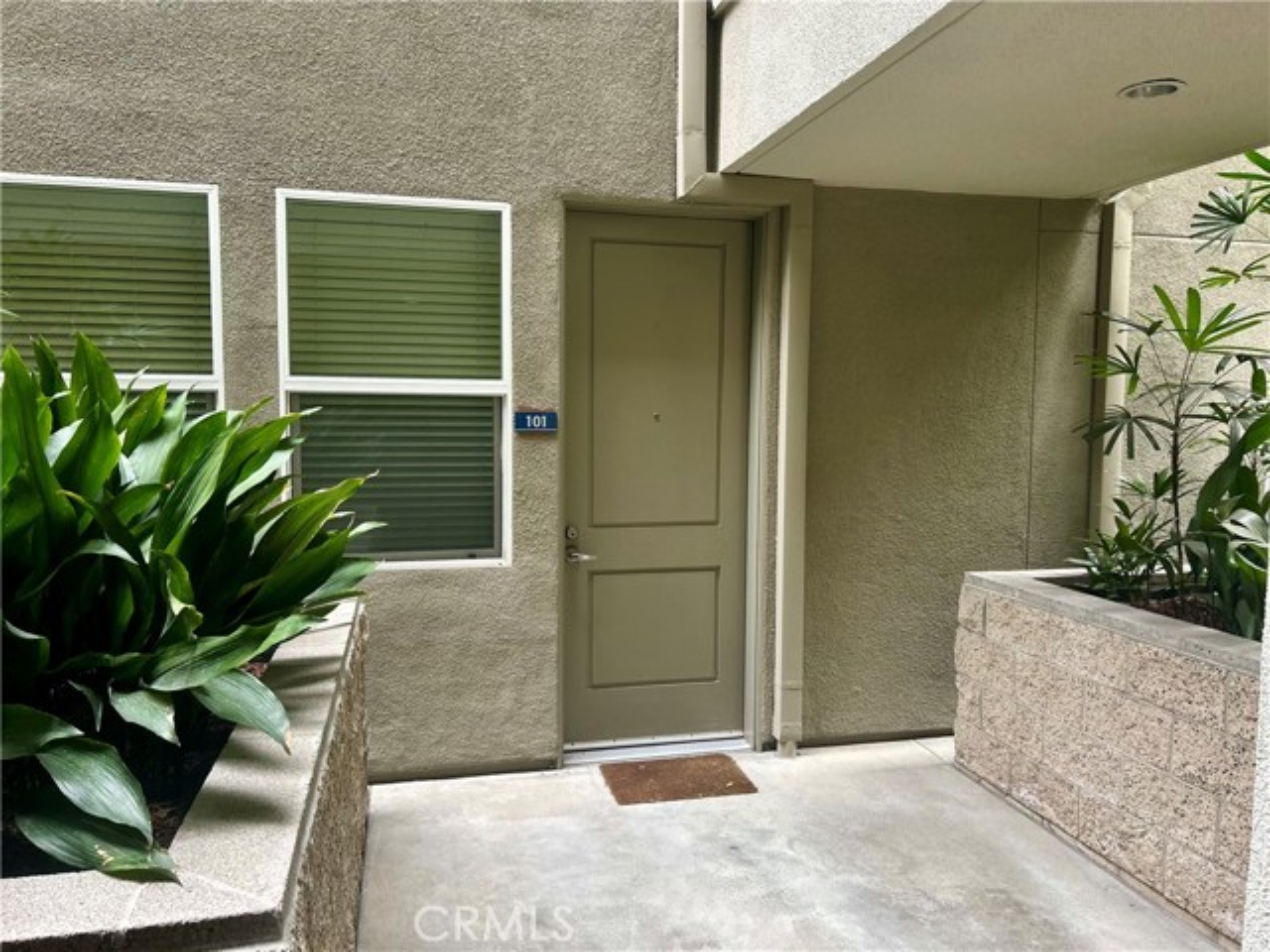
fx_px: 954
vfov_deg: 53.1
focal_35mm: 26
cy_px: 476
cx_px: 635
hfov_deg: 67.3
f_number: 1.5
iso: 125
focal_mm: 5.7
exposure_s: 1/120
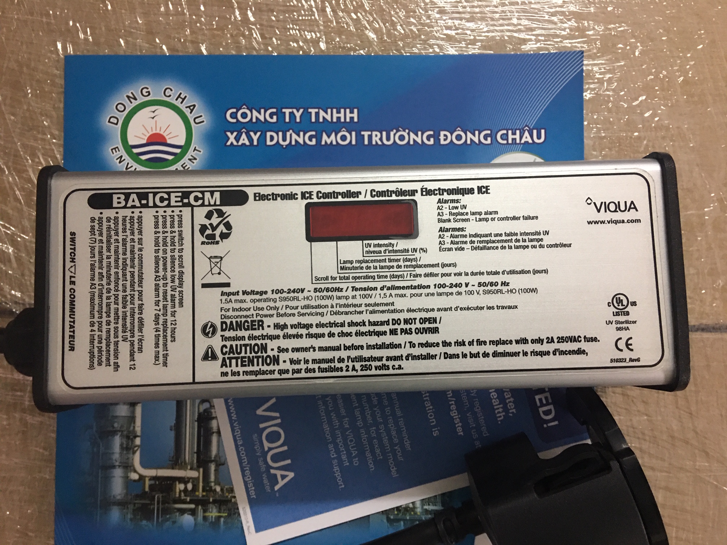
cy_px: 272
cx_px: 364
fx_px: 609
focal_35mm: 29
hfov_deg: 61.7
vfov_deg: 48.2
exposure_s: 1/10
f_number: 2.2
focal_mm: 4.15
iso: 100
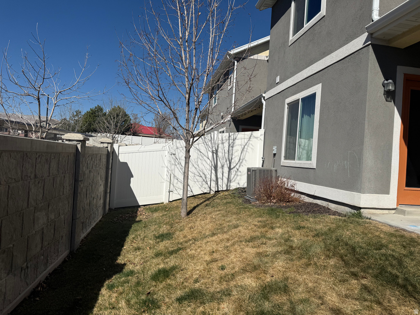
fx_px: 291
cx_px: 210
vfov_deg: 56.8
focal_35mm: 24
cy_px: 158
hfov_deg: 71.6
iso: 80
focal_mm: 6.76
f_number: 1.78
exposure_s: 1/10309
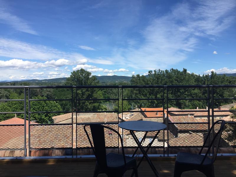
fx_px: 198
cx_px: 118
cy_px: 88
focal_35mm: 29
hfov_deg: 61.7
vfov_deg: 48.2
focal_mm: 4.15
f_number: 2.2
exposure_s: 1/1980
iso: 32
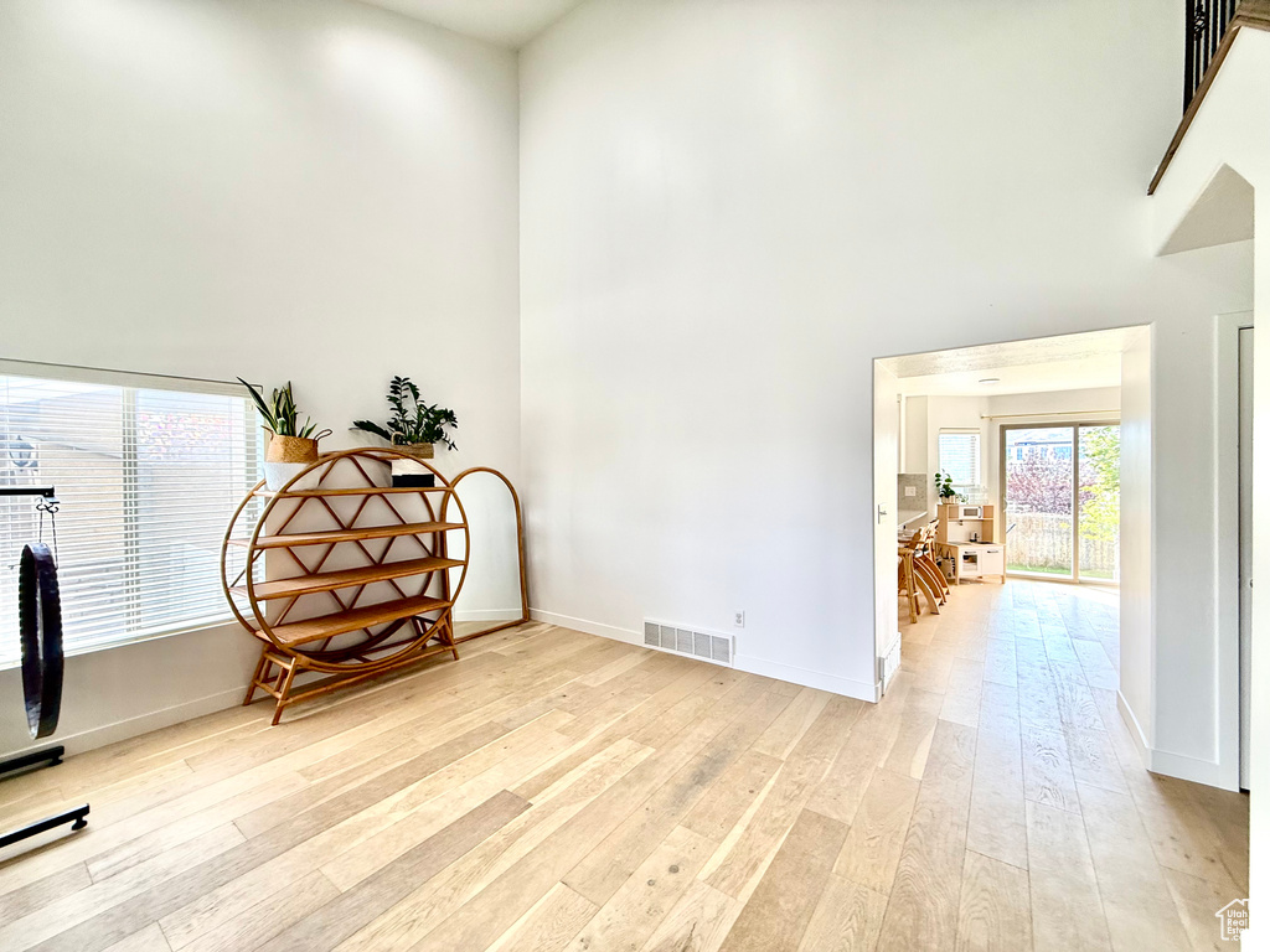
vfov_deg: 85.7
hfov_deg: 102.1
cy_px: 476
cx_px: 635
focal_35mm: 14
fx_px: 514
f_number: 2.2
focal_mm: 2.22
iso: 80
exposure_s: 1/120
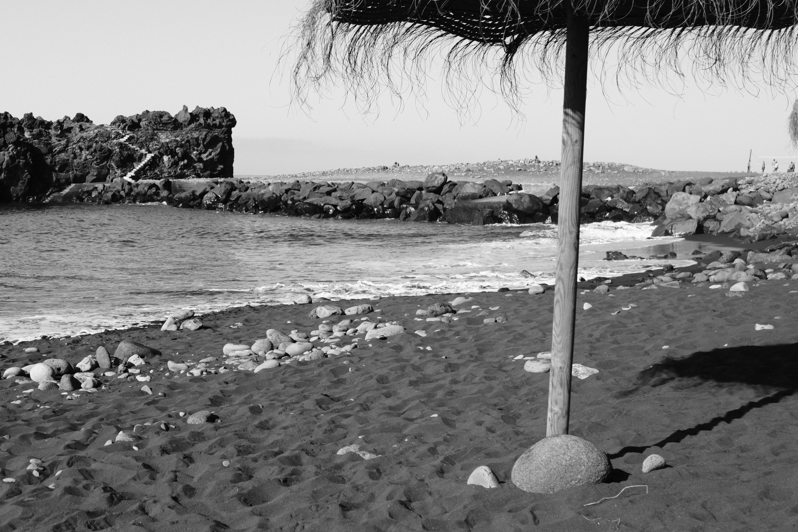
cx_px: 248
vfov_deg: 26.5
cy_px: 229
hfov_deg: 38.3
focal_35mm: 51
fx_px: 1131
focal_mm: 24.2
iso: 320
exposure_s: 1/800
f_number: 4.4
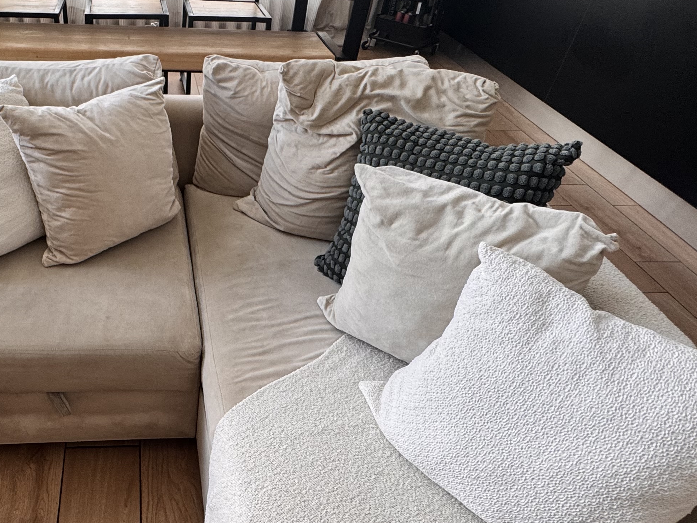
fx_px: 584
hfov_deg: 58.5
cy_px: 336
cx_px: 176
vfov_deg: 47.7
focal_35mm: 29
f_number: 2.2
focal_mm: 2.22
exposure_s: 1/99
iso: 125
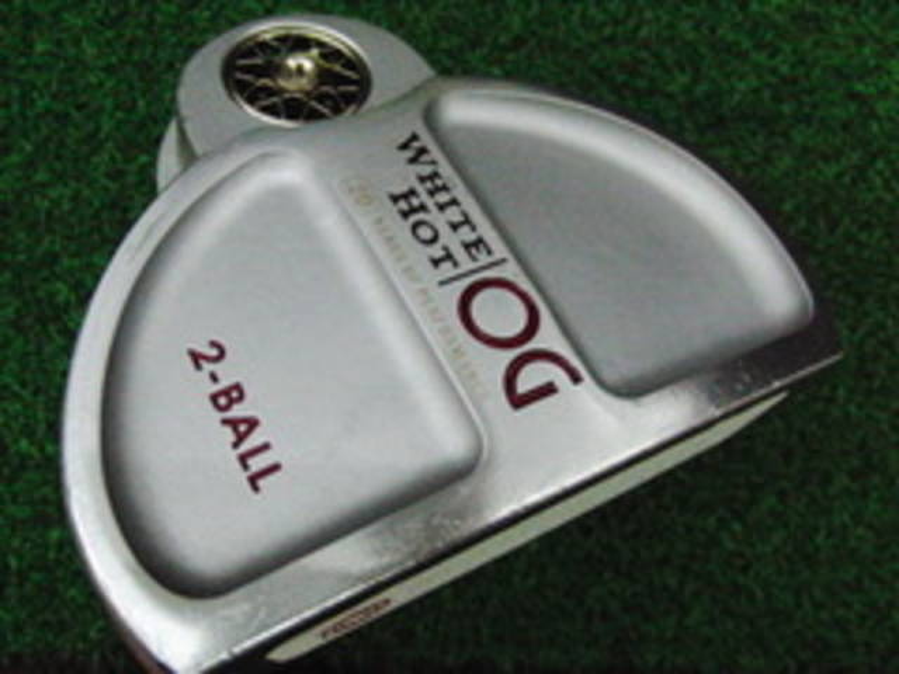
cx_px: 450
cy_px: 337
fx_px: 961
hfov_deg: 50.1
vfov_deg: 38.7
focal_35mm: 37
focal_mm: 6.42
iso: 3200
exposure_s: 1/640
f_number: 3.6
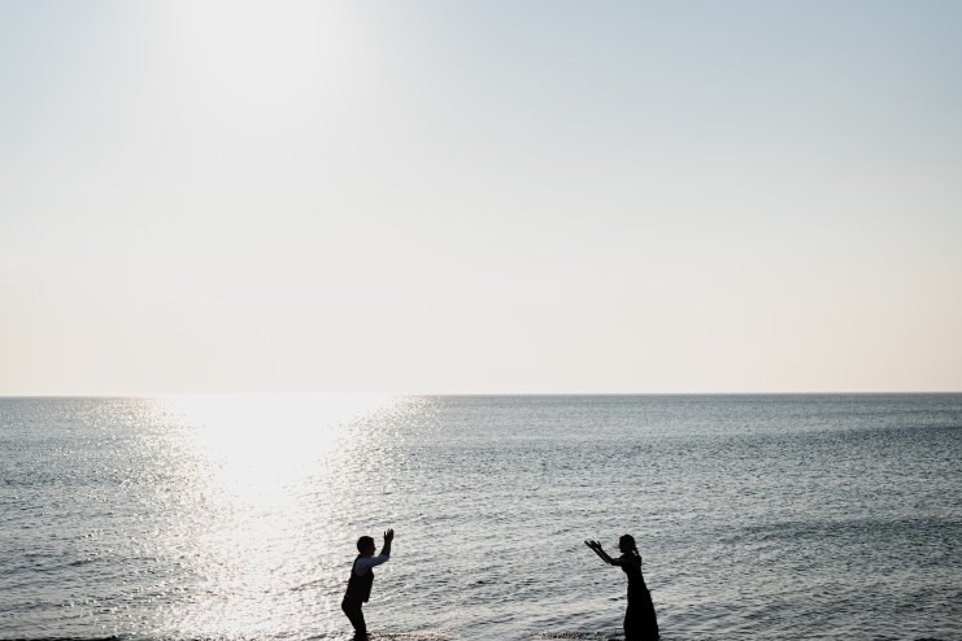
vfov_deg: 25.1
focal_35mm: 54
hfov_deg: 36.9
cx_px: 497
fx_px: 1443
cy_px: 331
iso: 100
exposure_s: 1/8000
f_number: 1.8
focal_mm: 50
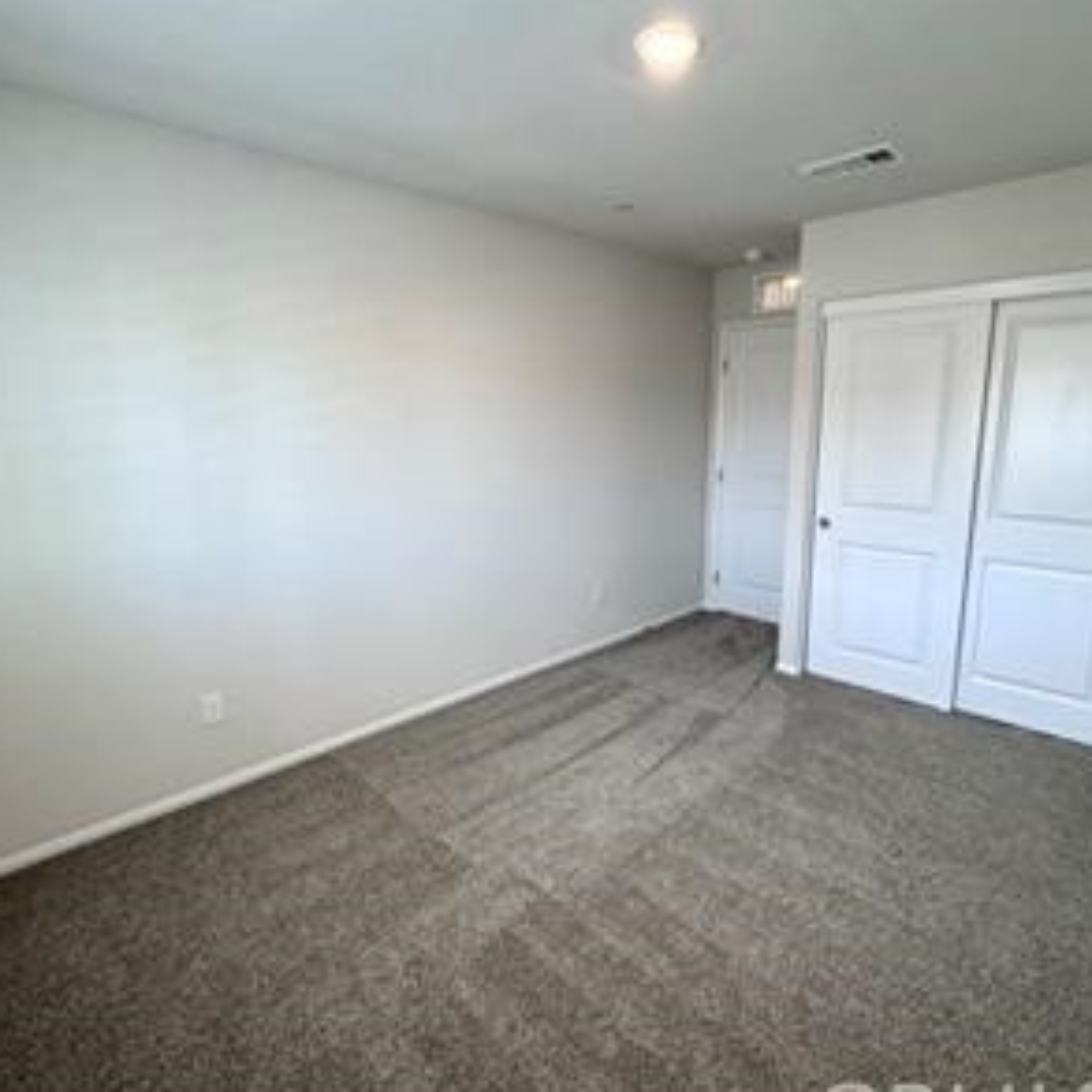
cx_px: 578
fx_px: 678
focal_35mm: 19
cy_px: 542
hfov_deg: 77.6
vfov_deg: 77.7
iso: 160
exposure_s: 1/120
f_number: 2.2
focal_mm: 2.22
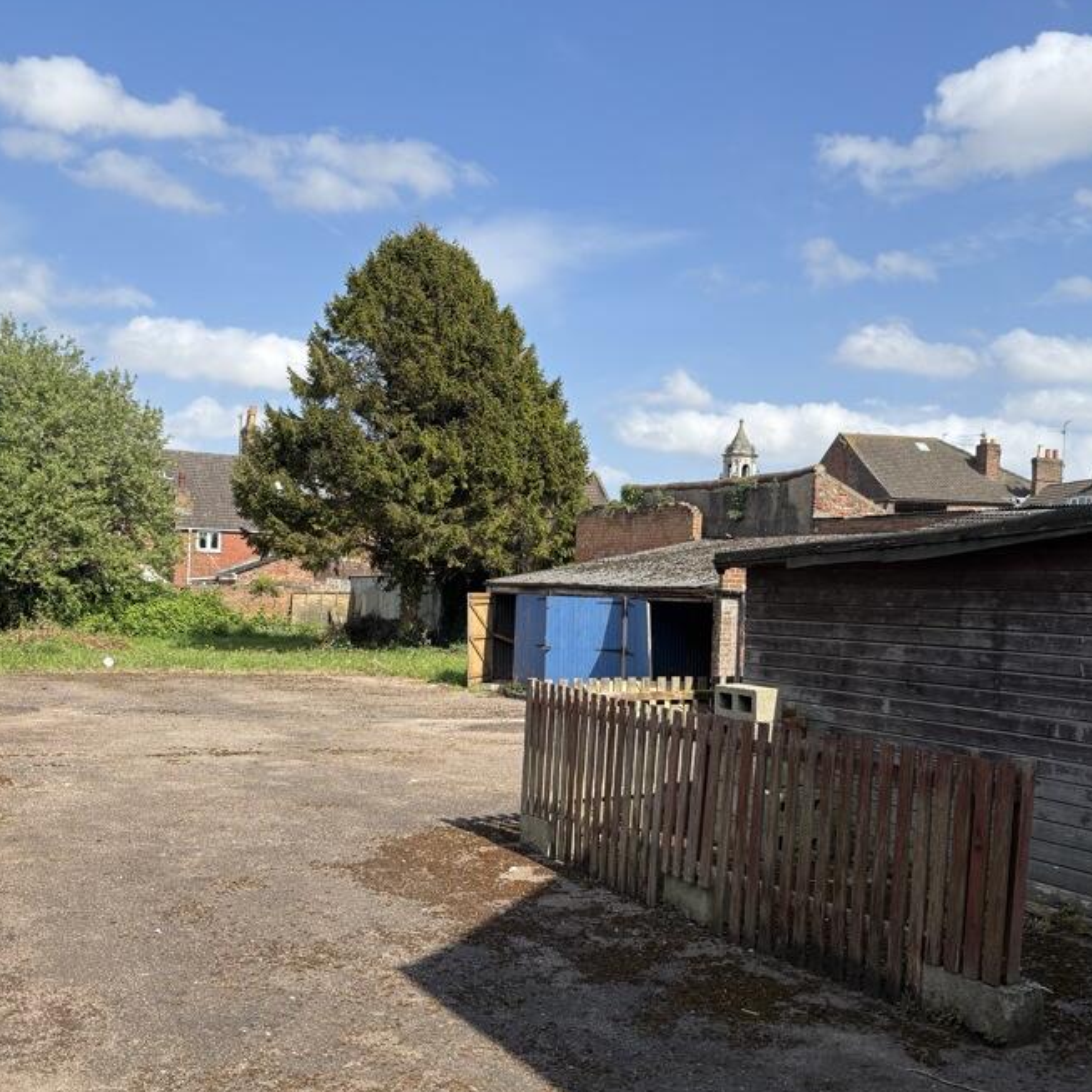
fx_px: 1285
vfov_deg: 45.9
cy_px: 623
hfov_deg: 46.0
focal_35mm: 36
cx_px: 606
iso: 50
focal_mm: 5.96
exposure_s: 1/2639
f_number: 1.6
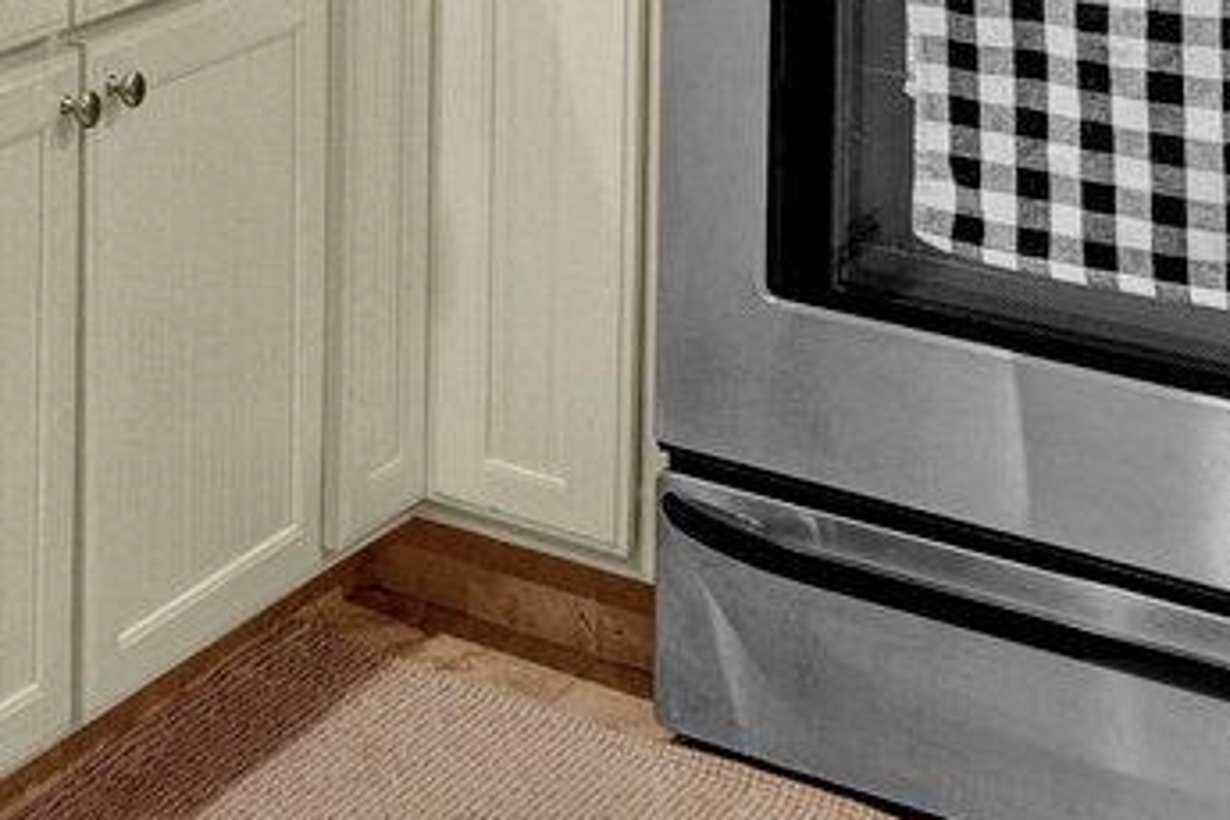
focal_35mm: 91
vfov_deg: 13.4
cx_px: -1198
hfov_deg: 16.9
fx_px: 3122
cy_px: -672
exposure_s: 1/13
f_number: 8
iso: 1000
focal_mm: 15.4
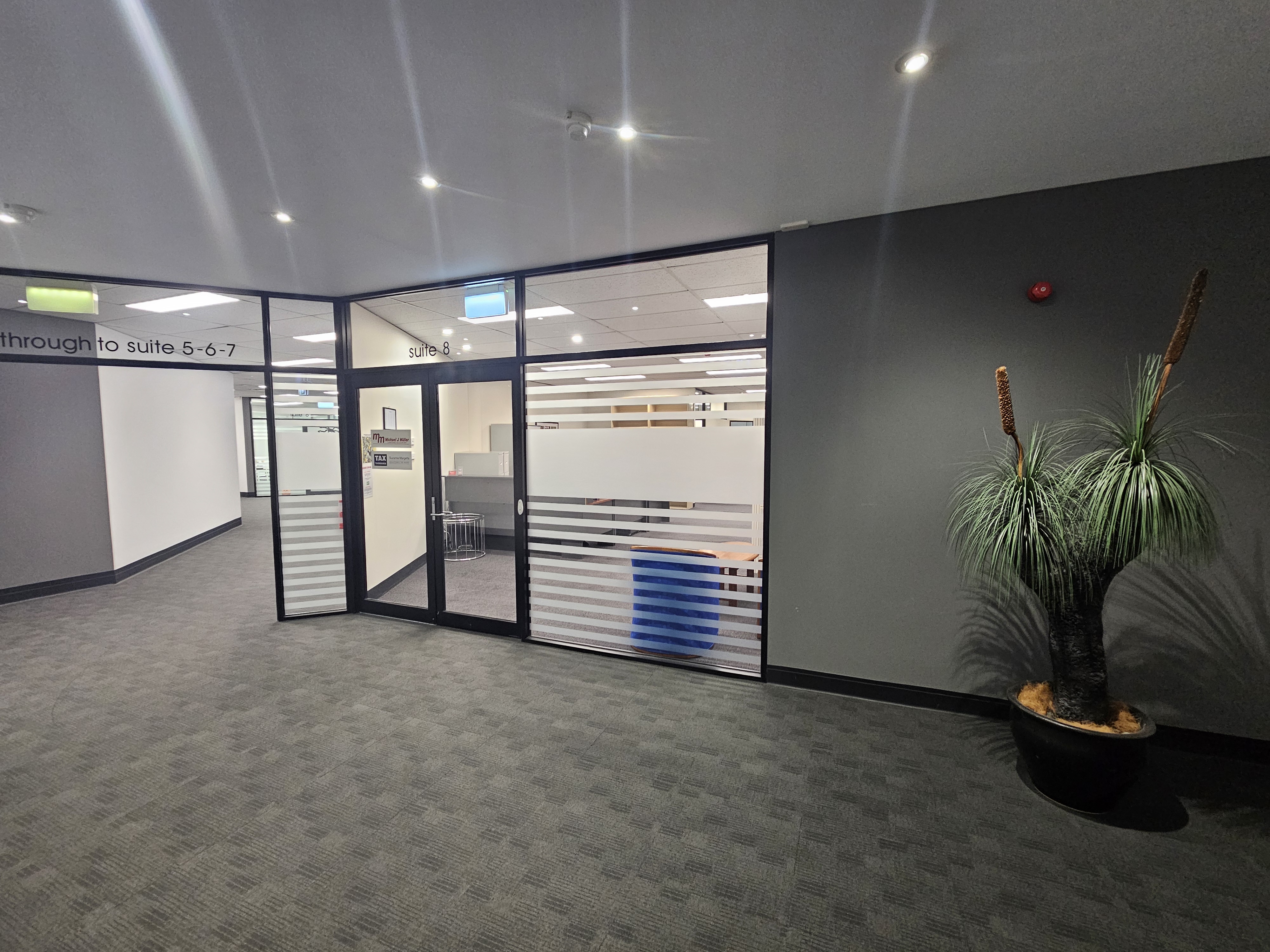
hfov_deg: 106.2
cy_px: 476
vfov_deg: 89.9
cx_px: 635
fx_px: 477
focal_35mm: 13
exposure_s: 1/33.3
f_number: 2.2
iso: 320
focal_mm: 2.2
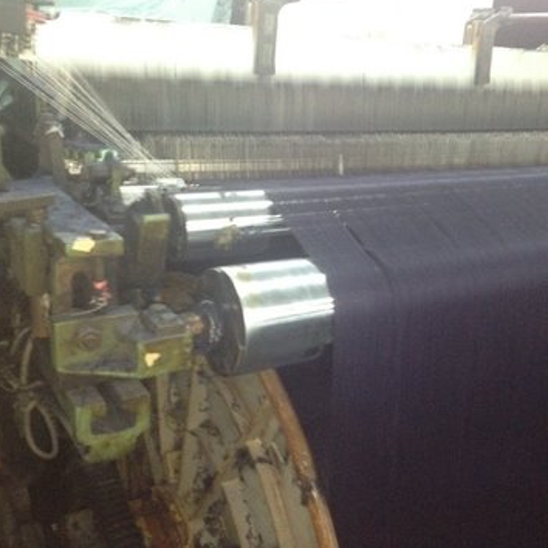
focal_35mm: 42
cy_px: 271
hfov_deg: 39.7
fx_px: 752
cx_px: 350
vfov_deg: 40.0
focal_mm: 4.28
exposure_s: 1/20
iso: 500
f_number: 2.4
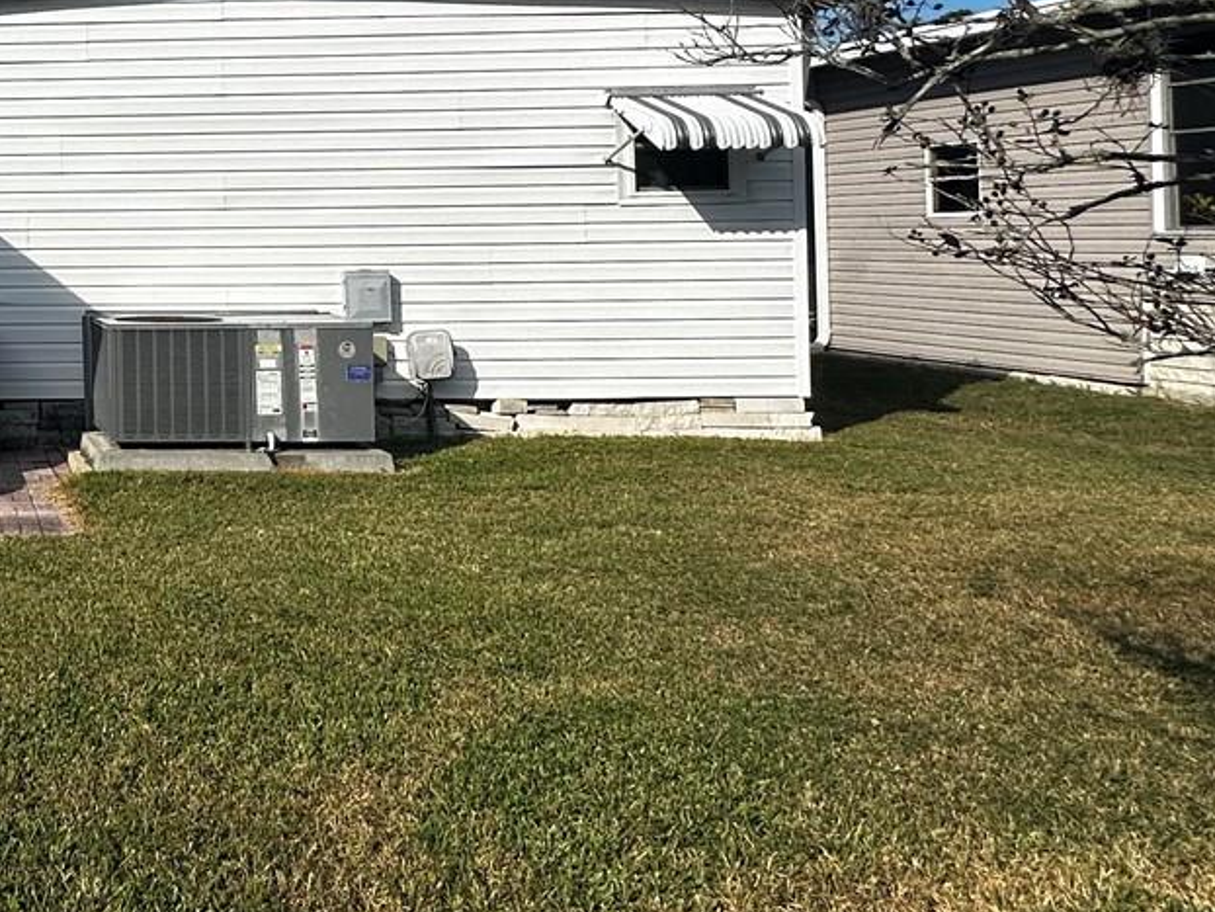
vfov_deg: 38.6
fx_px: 1264
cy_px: 227
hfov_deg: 40.9
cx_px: -129
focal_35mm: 36
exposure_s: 1/4651
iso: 50
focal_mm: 2.22
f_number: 2.2
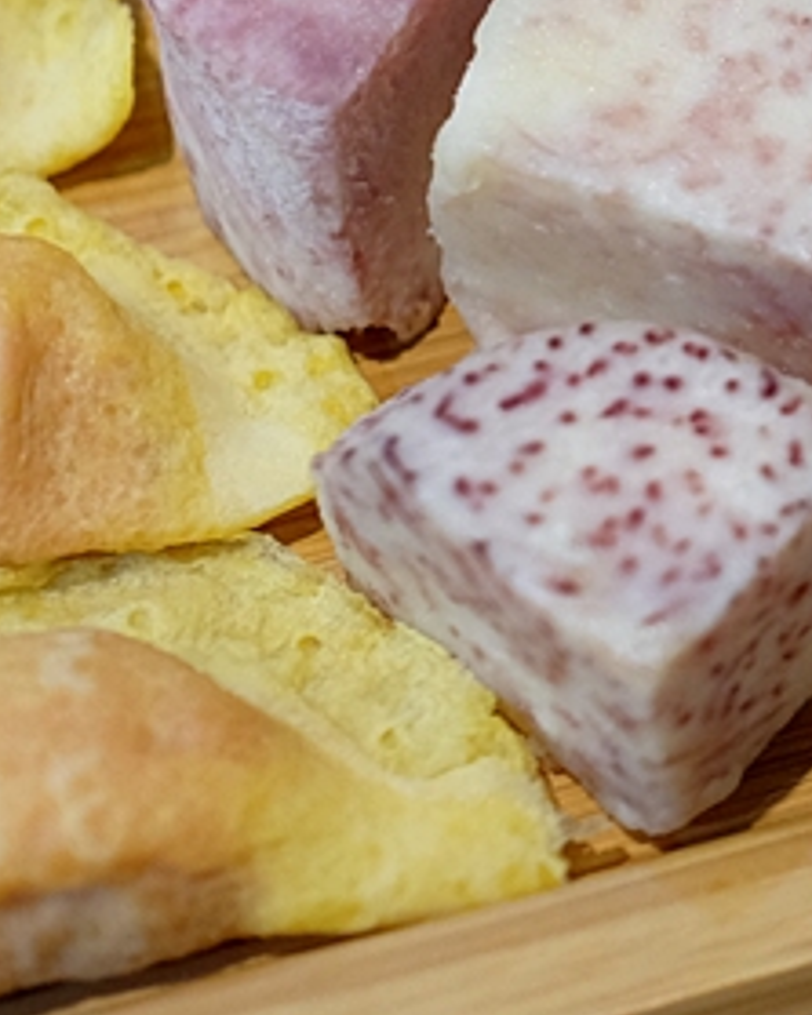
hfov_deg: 13.4
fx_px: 3186
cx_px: 1333
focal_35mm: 106
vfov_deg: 17.8
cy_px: 80
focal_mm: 23
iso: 1600
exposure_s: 1/125
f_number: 2.5
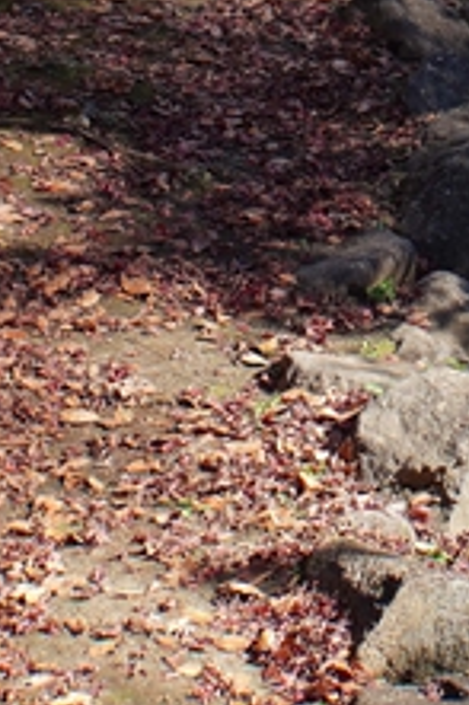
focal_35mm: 135
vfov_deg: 14.0
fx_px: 2637
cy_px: -434
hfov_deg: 9.9
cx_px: 665
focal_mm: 24.8
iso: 100
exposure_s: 1/100
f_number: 6.3
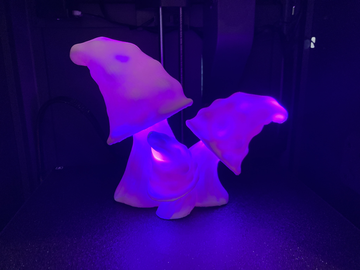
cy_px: 135
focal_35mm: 28
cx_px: 180
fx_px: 291
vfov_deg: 49.7
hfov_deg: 63.4
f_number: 1.8
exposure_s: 1/59
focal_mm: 3.99
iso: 320
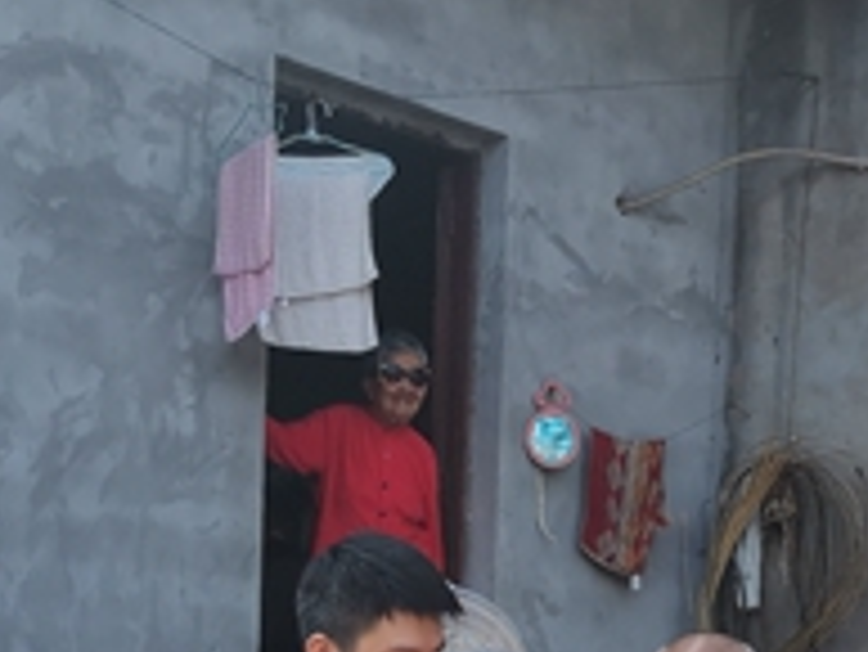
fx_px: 2158
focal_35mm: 86
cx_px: 427
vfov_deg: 16.0
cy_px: 913
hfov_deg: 22.7
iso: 50
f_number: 1.8
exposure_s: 1/770
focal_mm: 4.75
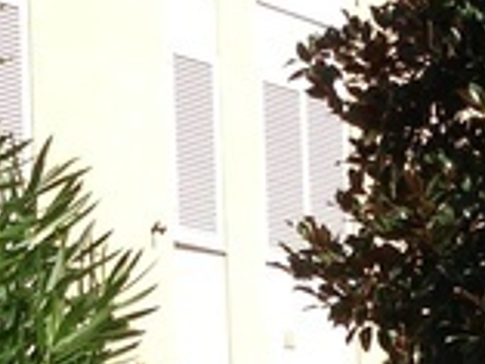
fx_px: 3015
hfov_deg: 9.2
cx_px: 93
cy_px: 531
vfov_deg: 6.8
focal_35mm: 215
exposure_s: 1/1153
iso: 50
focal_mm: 4.13
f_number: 2.4
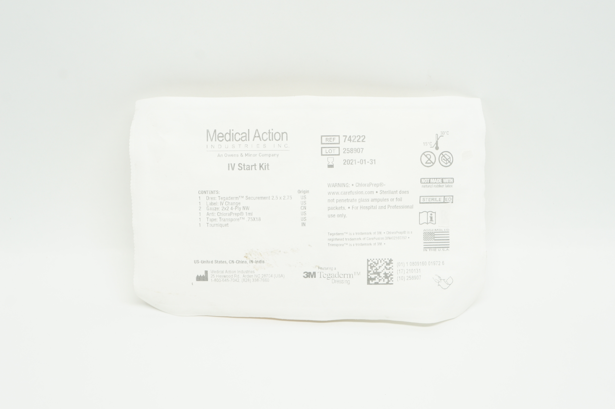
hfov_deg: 34.2
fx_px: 998
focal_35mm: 58
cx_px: 308
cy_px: 204
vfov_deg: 23.1
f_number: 9
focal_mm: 39
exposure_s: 1/25
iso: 400
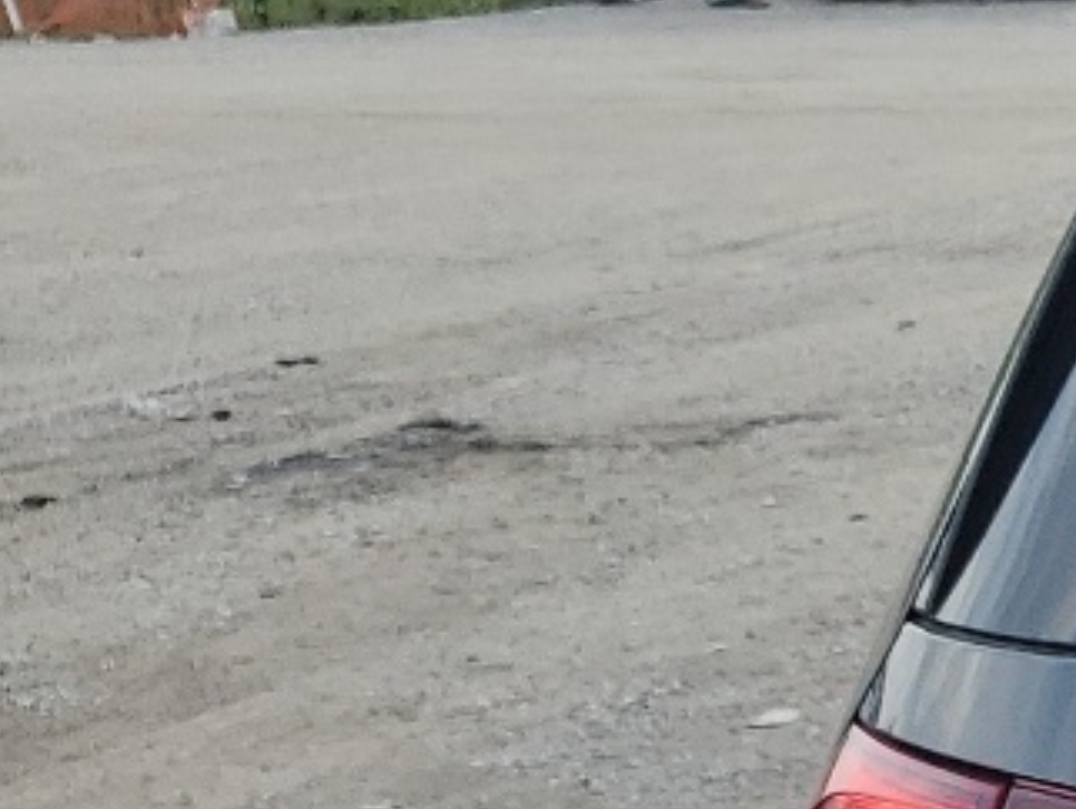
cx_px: 2486
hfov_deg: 12.4
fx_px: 4013
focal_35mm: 129
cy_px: 1083
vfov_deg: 11.2
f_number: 1.5
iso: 50
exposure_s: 1/1667
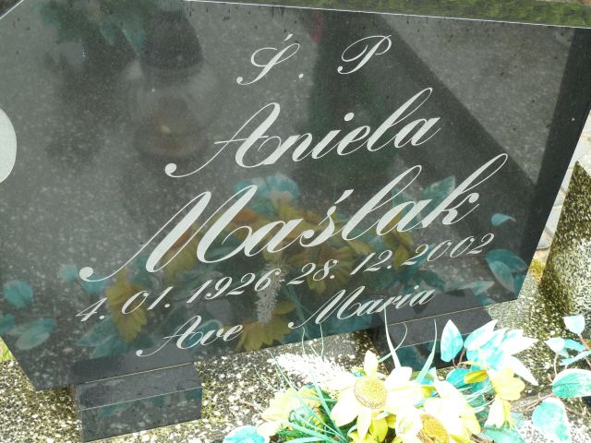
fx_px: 1007
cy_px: 222
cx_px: 296
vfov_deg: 24.8
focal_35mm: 59
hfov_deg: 32.7
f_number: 3.9
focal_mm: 9.7
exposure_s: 1/30
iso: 125
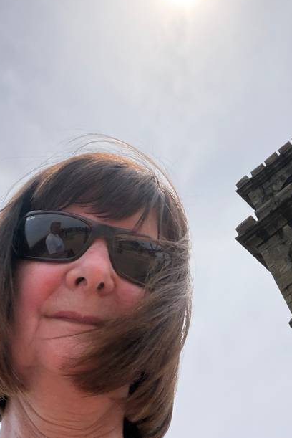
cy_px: 277
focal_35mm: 49
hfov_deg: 27.0
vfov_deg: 40.0
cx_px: 235
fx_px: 595
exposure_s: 1/3125
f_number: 1.9
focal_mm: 2.71
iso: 40
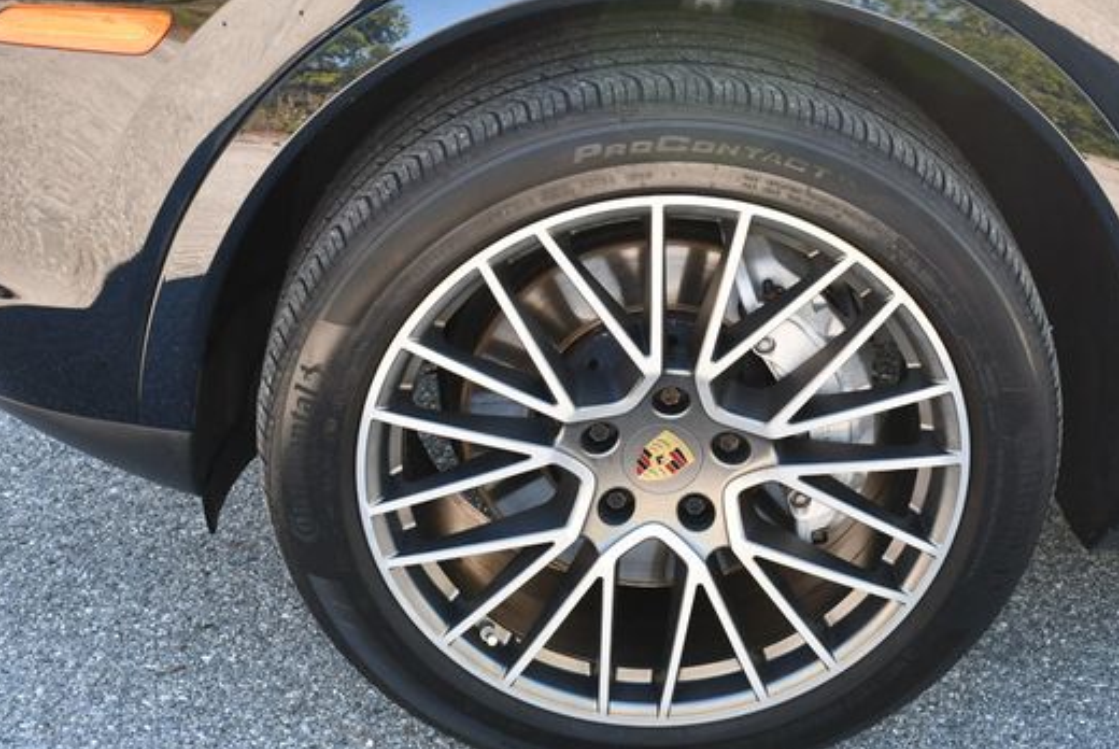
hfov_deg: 31.3
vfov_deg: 21.3
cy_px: 383
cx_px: 643
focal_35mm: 64
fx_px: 1992
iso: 400
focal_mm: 26
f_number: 4.2
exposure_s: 1/250
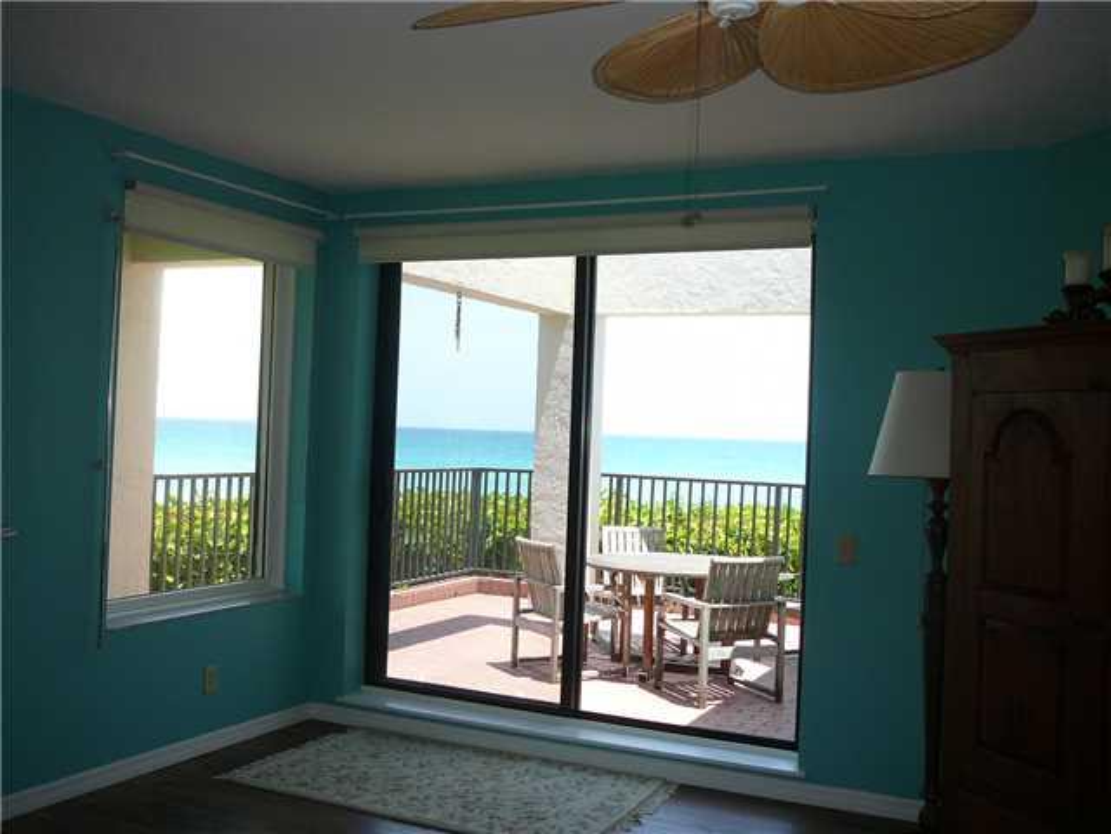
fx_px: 1123
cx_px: 556
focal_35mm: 35
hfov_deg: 52.6
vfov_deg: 40.7
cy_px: 417
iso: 80
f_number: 2.8
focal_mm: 5.2
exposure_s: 1/125
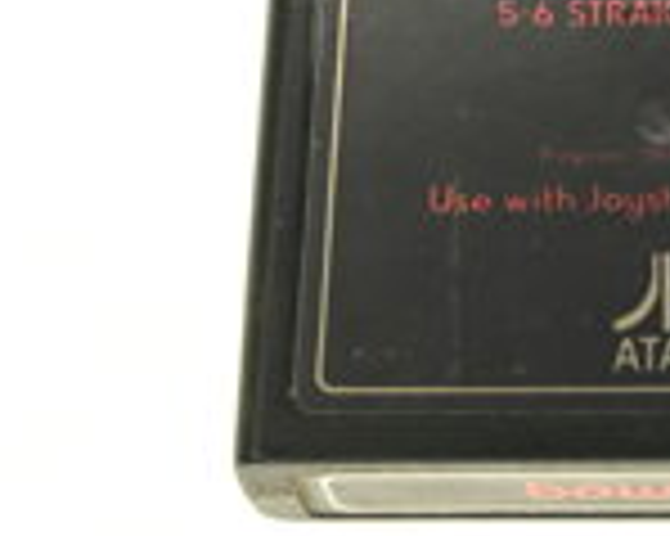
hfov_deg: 15.5
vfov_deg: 12.6
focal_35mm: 122
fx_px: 2418
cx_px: 652
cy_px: 169
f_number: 11
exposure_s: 1/500
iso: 2000
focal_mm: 44
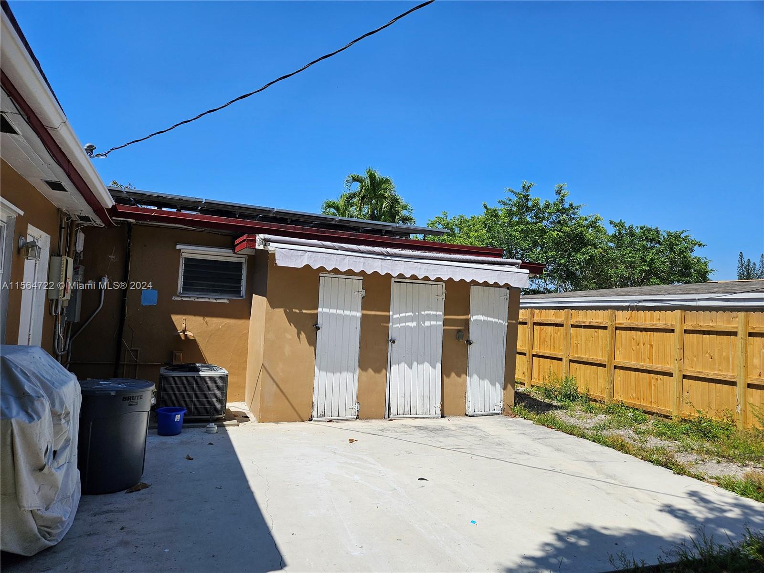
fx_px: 508
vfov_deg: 58.9
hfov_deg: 73.9
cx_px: 382
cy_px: 286
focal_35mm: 23
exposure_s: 1/2835
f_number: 1.8
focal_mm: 5.4
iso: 25
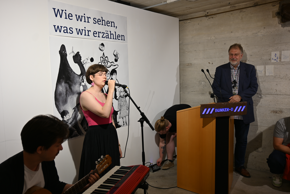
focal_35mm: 32
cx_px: 145
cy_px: 97
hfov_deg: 59.5
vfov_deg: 41.7
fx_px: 254
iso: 100
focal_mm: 21
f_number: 4
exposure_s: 1/30
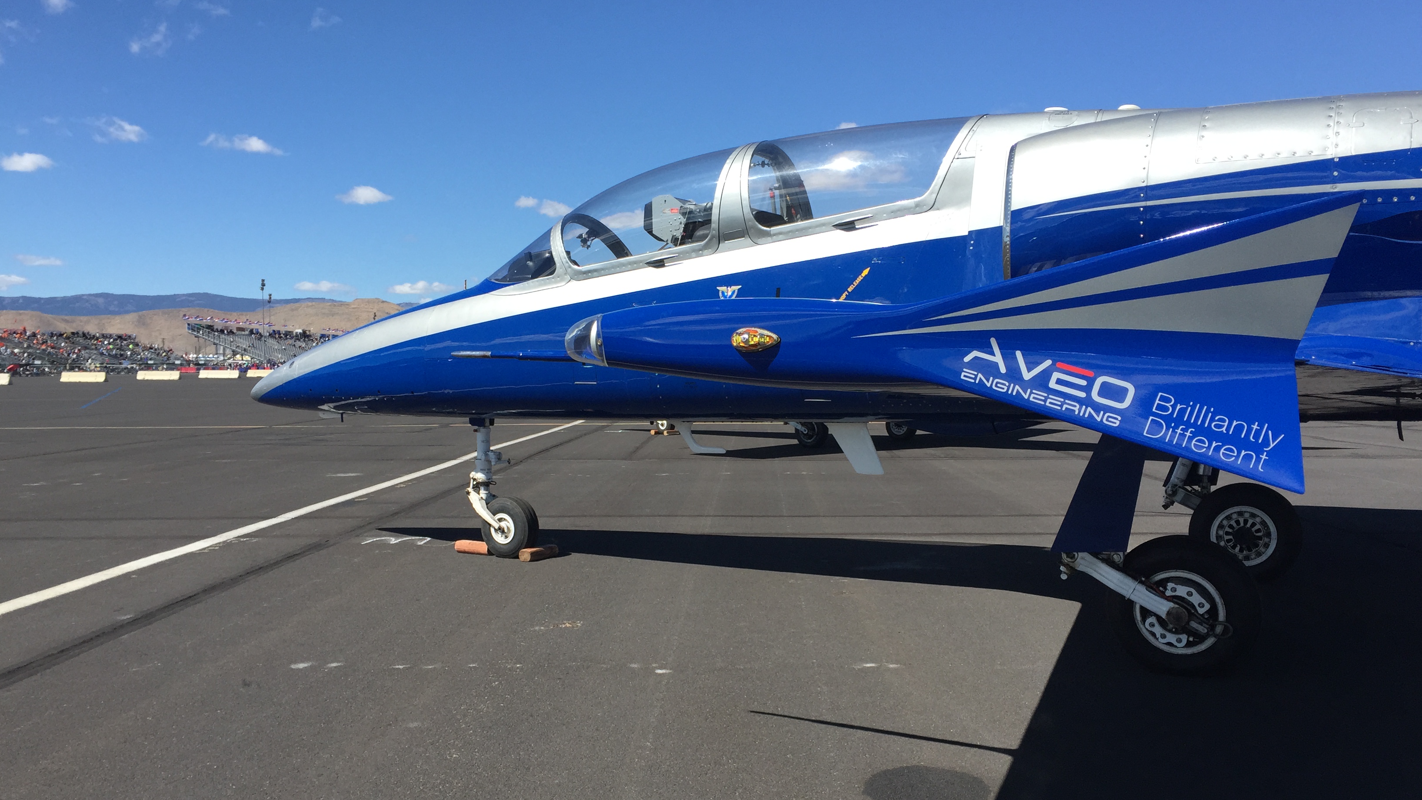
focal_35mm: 32
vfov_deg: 36.6
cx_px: 708
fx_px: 1207
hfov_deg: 61.0
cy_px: 474
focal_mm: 4.15
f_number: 2.2
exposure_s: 1/1883
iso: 32
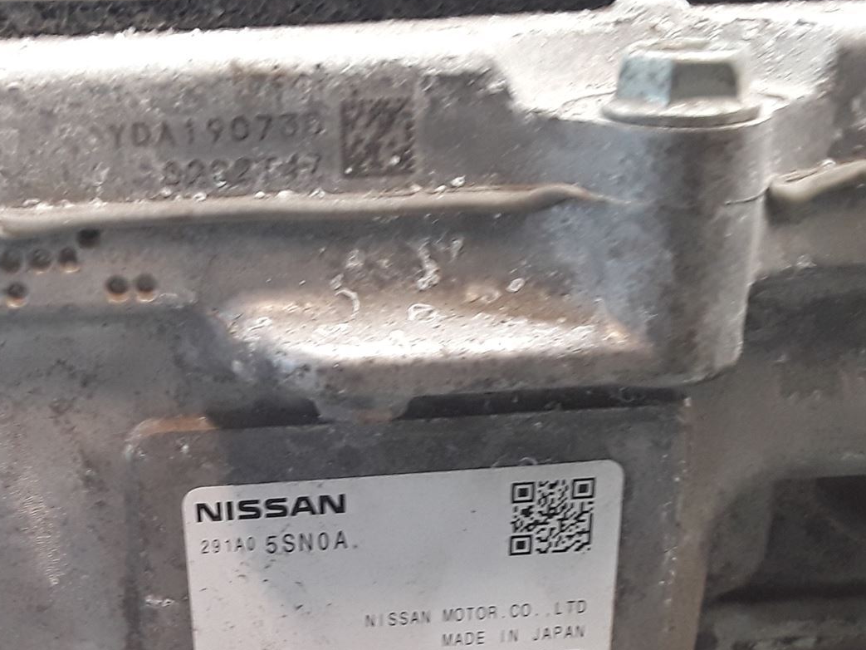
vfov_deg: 25.7
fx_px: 1376
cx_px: 246
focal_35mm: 55
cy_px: 586
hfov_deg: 34.4
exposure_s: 1/50
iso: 100
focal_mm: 2.91
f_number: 1.9
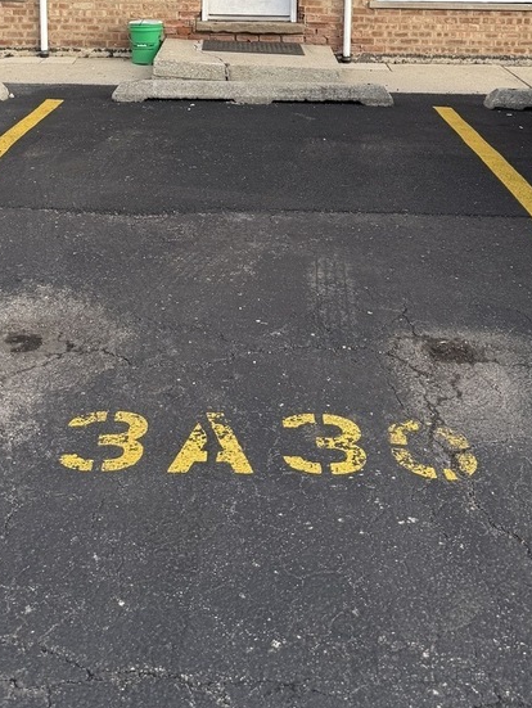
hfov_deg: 30.9
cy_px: 32
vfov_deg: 37.0
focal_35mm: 47
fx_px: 962
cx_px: 236
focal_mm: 6.76
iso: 80
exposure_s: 1/1106
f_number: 1.78
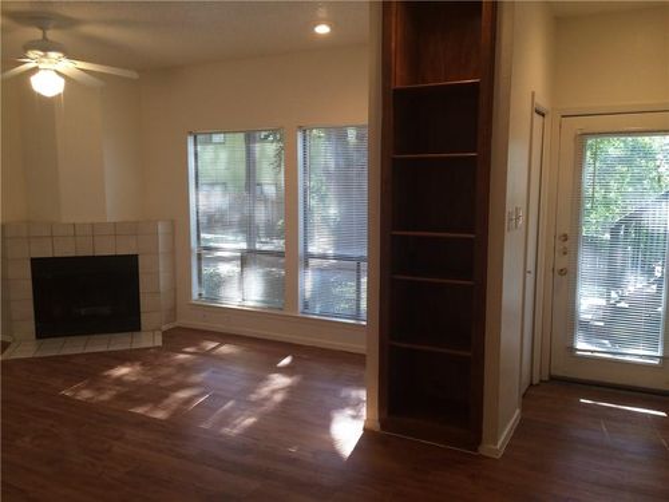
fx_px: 560
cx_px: 334
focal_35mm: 29
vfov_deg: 48.2
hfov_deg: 61.7
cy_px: 251
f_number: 2.2
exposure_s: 1/30
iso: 50
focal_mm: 4.15
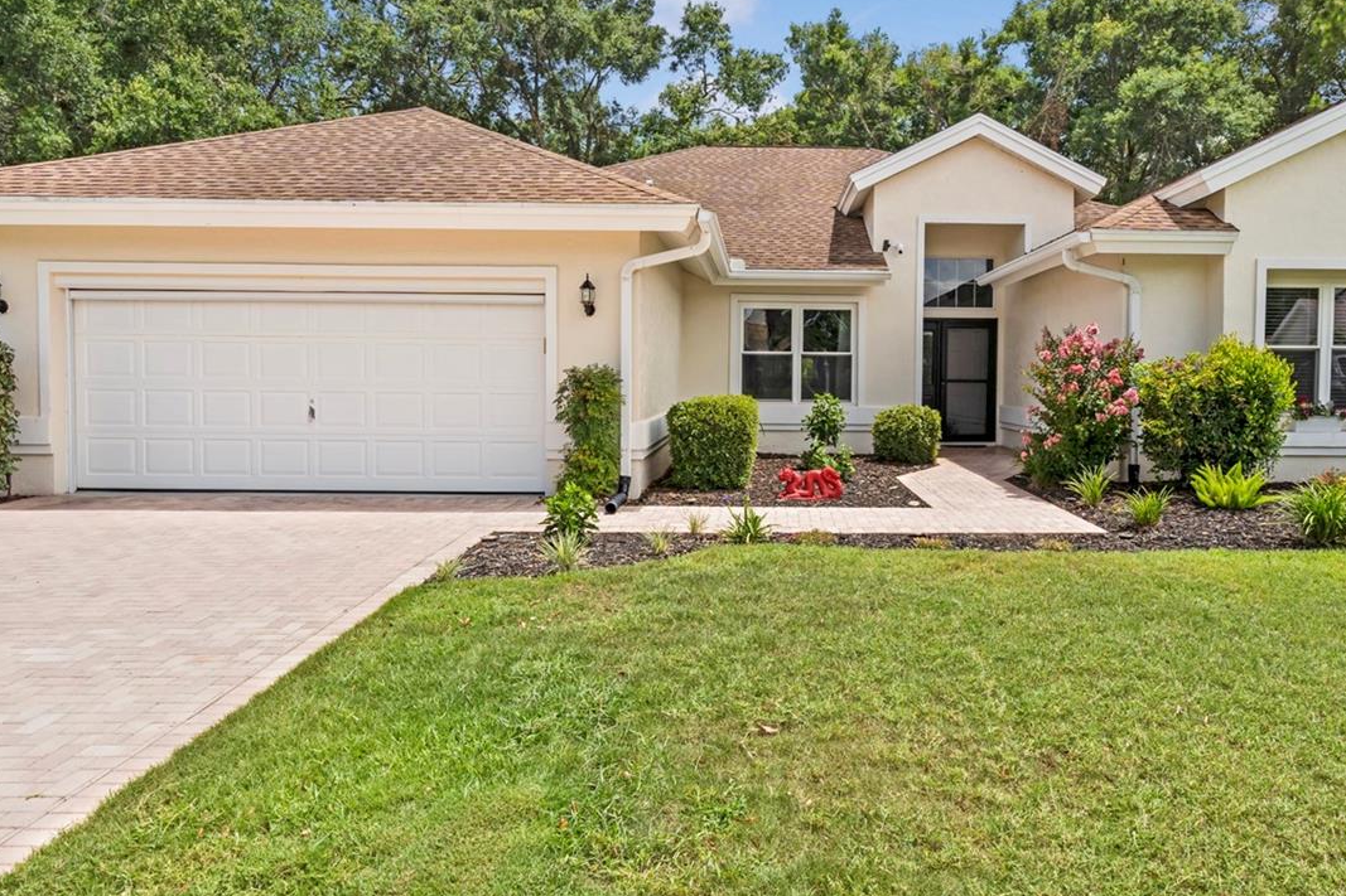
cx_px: 780
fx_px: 897
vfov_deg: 53.0
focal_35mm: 24
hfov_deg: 73.3
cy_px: 401
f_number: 8
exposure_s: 1/320
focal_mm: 16
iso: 400
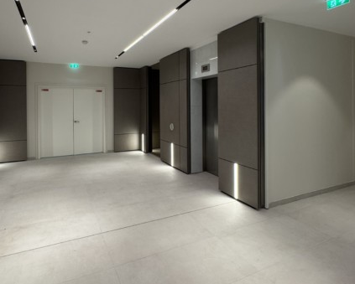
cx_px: 151
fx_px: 221
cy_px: 106
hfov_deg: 77.1
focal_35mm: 21
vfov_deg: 64.6
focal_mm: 2.22
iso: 160
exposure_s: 1/99
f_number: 2.2
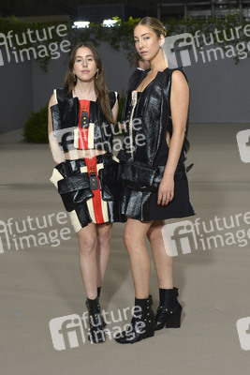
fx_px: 728
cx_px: 125
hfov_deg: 19.5
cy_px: 188
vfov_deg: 28.8
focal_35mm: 70
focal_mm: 70
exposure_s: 1/250
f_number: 6.3
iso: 1600
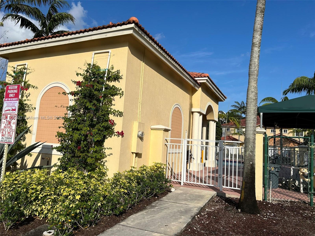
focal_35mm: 26
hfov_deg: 67.3
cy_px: 118
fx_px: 237
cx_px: 158
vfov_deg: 53.1
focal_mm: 5.7
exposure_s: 1/9434
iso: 50
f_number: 1.5
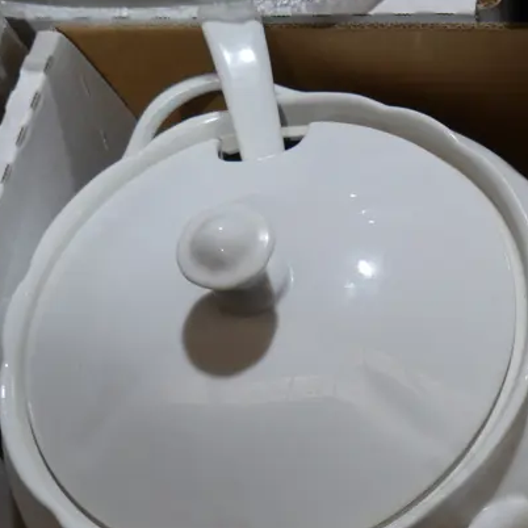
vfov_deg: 27.0
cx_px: 633
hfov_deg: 24.7
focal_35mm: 63
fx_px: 1087
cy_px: 375
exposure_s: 1/125
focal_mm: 14
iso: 200
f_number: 3.5
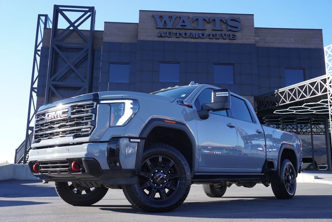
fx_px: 332
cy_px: 111
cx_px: 166
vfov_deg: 36.9
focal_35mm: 36
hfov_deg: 53.1
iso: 100
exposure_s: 1/125
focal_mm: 24
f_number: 6.3
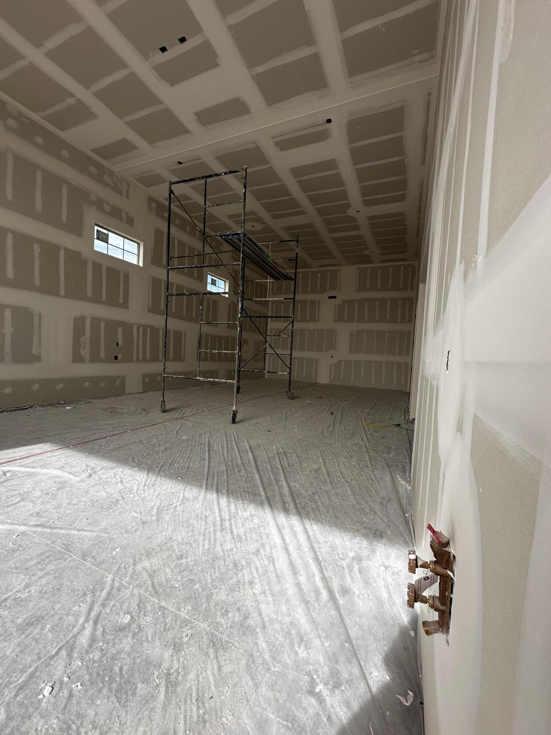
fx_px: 297
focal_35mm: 14
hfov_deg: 85.7
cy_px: 368
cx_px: 276
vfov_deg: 102.1
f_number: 2.2
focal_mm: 2.22
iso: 40
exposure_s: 1/626
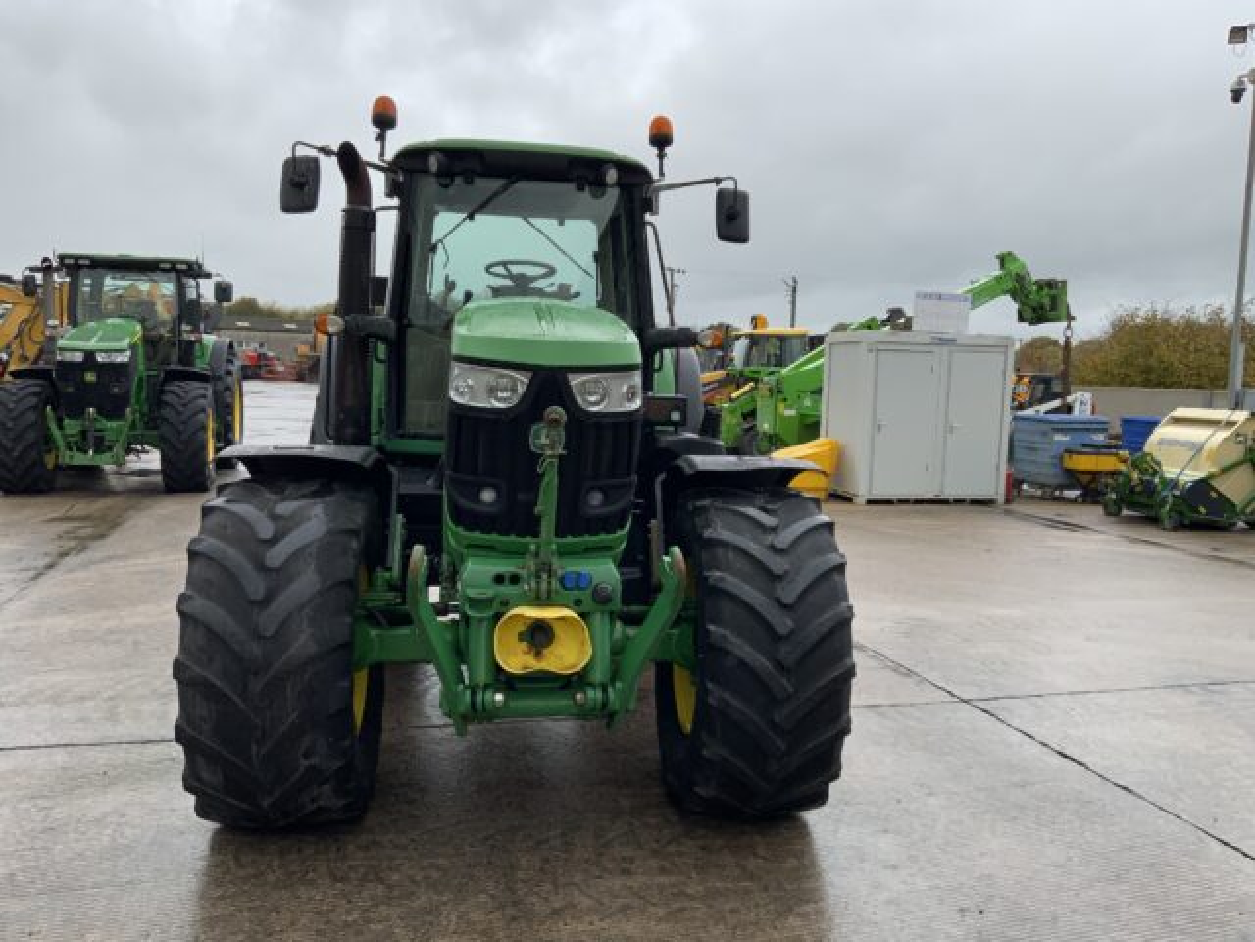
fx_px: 1051
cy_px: 471
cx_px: 628
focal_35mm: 29
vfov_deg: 48.2
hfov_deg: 61.7
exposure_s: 1/346
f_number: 1.8
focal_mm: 3
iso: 16
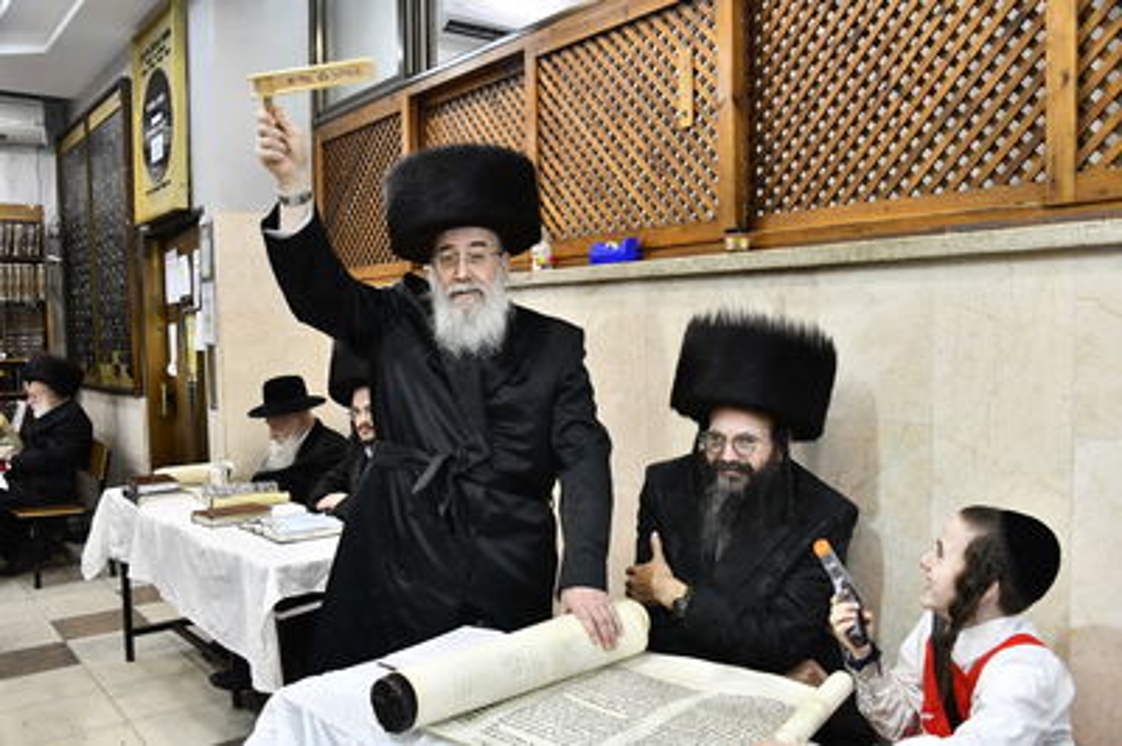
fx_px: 996
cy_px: 373
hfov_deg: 58.8
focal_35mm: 32
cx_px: 561
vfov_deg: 41.0
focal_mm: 32
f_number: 5.6
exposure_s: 1/160
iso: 1000
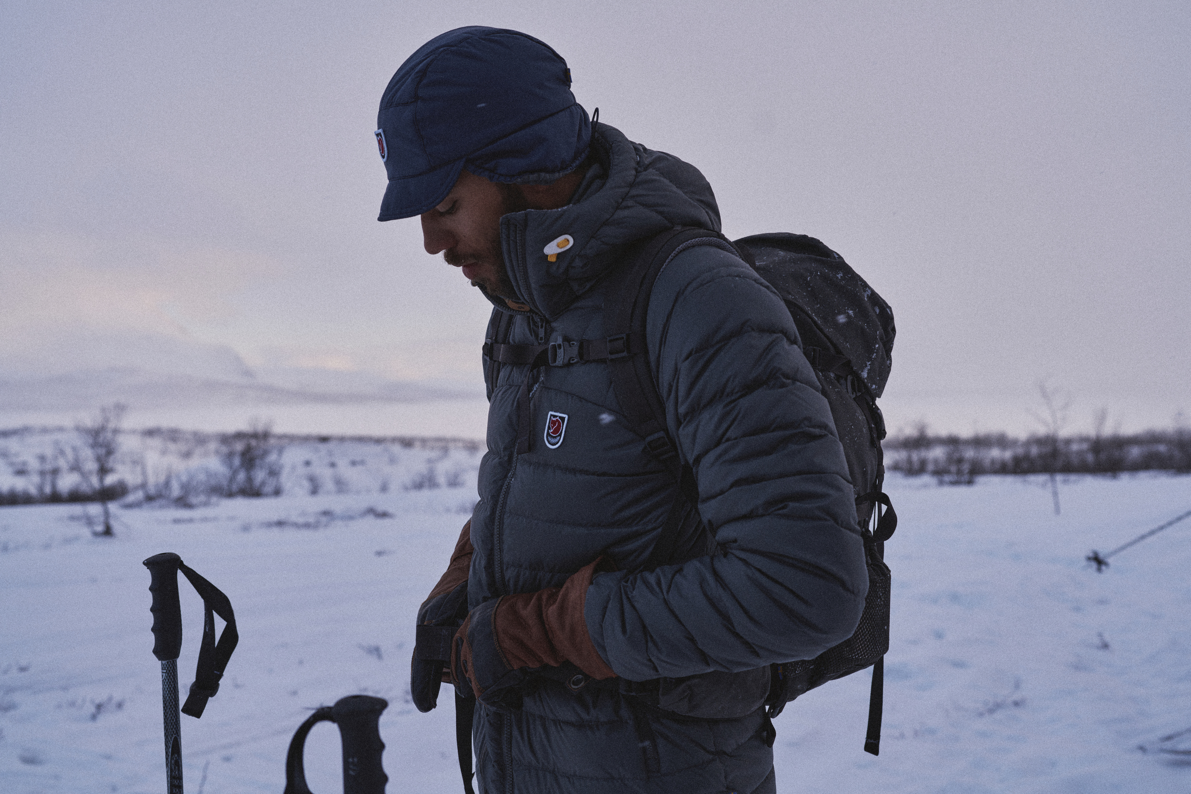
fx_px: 1158
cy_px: 397
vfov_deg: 37.9
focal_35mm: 35
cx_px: 596
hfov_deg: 54.4
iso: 160
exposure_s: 1/320
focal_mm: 35
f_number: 4
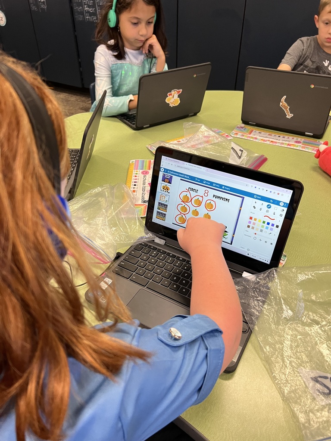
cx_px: 166
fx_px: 331
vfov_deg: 67.3
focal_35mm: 26
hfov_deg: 53.1
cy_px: 220
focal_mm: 5.7
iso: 160
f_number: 1.5
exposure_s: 1/60
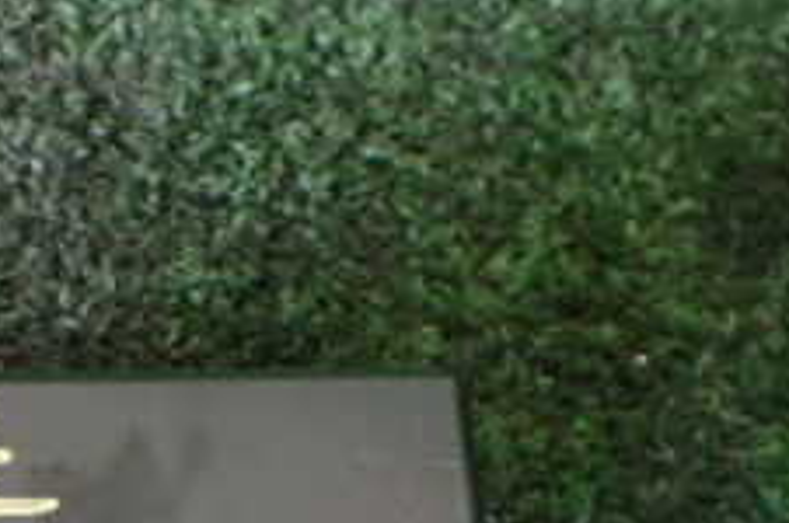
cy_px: 725
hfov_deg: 24.3
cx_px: 241
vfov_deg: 15.4
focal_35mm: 83
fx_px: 1816
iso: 800
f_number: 2.3
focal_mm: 5.4
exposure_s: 1/60
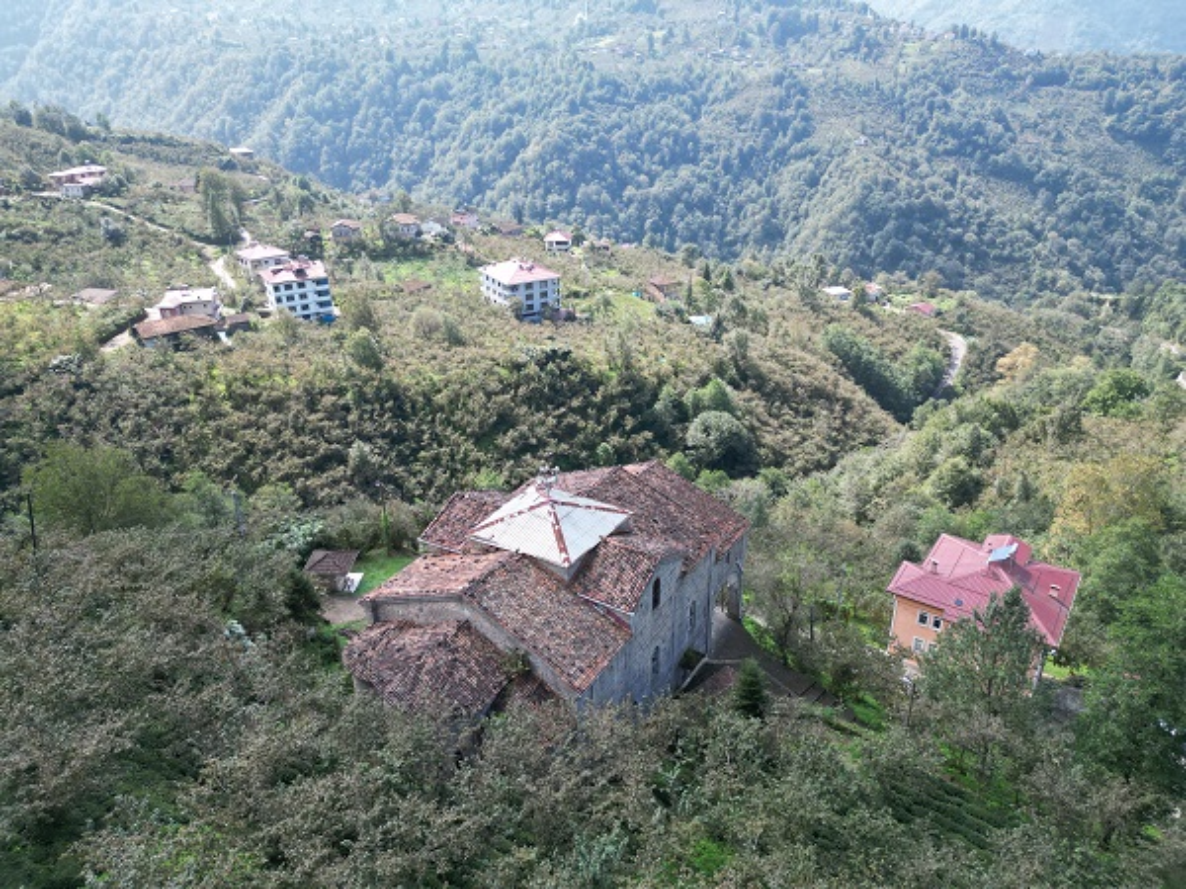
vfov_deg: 56.8
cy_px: 444
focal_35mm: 24
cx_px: 593
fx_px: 822
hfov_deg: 71.6
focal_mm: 6.72
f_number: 1.7
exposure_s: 1/725
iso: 130
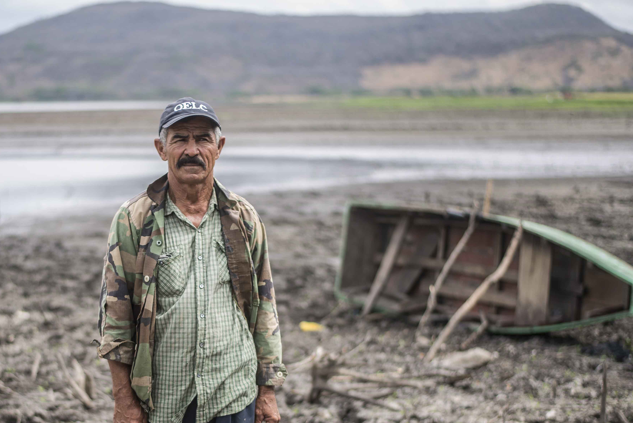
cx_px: 213
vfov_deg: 16.0
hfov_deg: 23.8
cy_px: 331
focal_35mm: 85
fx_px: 1495
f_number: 1.8
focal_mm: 50
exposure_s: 1/1000
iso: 50
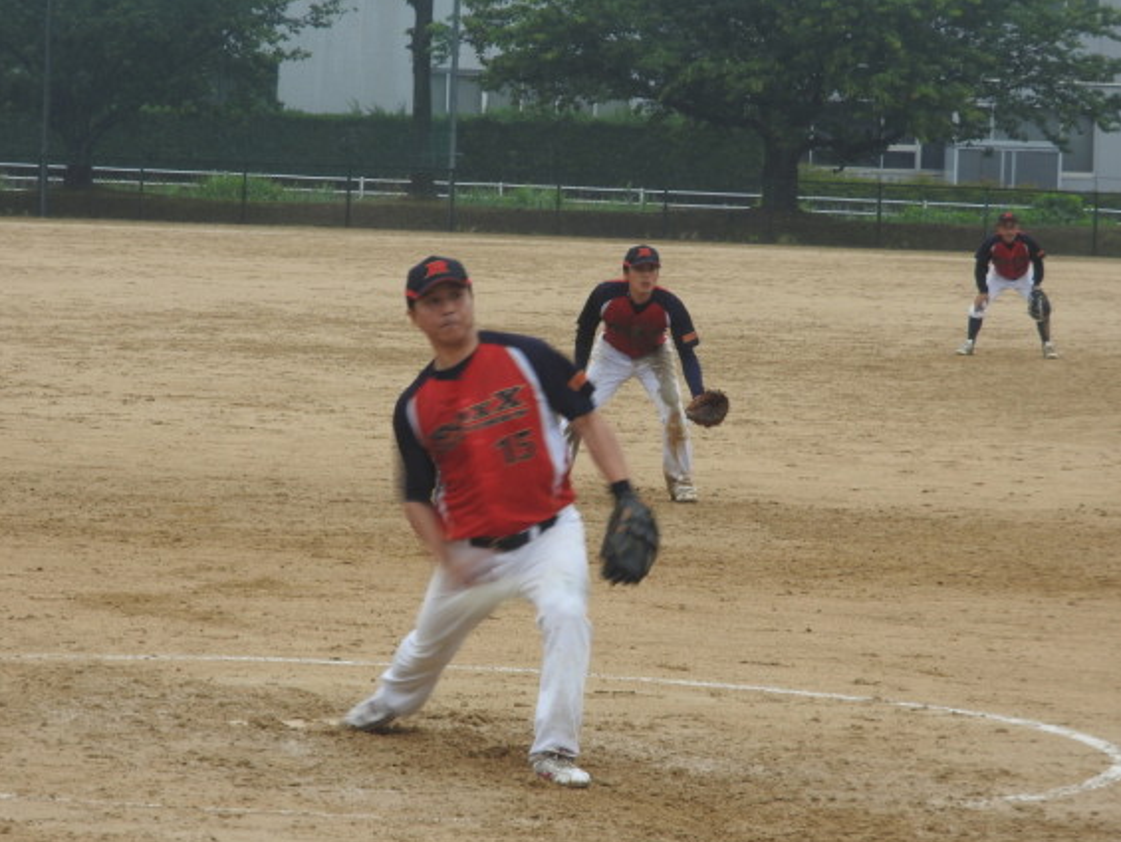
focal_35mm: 191
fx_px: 6187
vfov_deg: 7.8
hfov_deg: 10.4
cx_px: 528
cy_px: 441
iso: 110
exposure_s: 1/60
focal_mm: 32.2
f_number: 5.3
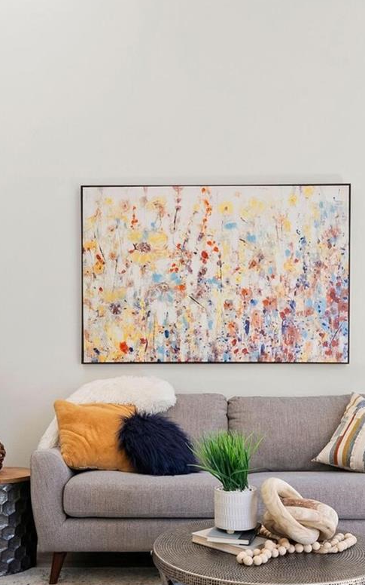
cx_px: 139
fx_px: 668
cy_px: 374
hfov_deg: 30.4
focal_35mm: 42
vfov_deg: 46.7
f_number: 8
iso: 100
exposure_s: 1/2.5
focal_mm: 20
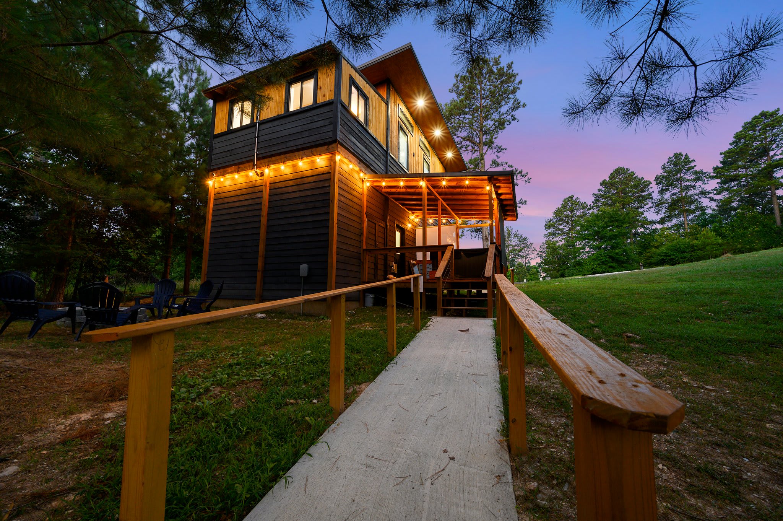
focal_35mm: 14
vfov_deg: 81.1
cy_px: 260
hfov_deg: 104.3
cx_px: 392
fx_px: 304
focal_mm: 14
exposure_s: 1/1.25
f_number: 10
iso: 250
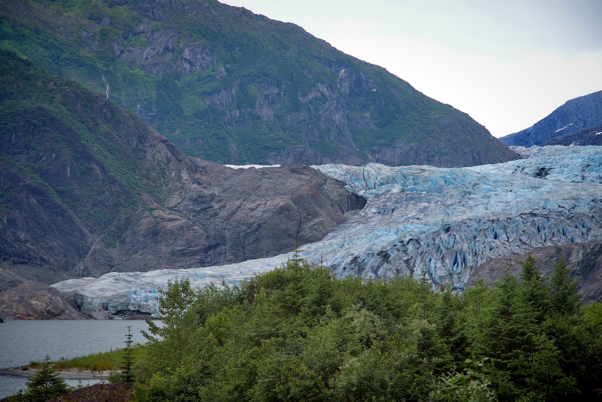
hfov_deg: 17.1
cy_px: 201
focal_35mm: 120
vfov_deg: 11.4
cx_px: 301
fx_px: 2007
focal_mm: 120
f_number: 6.3
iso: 100
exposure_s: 1/250
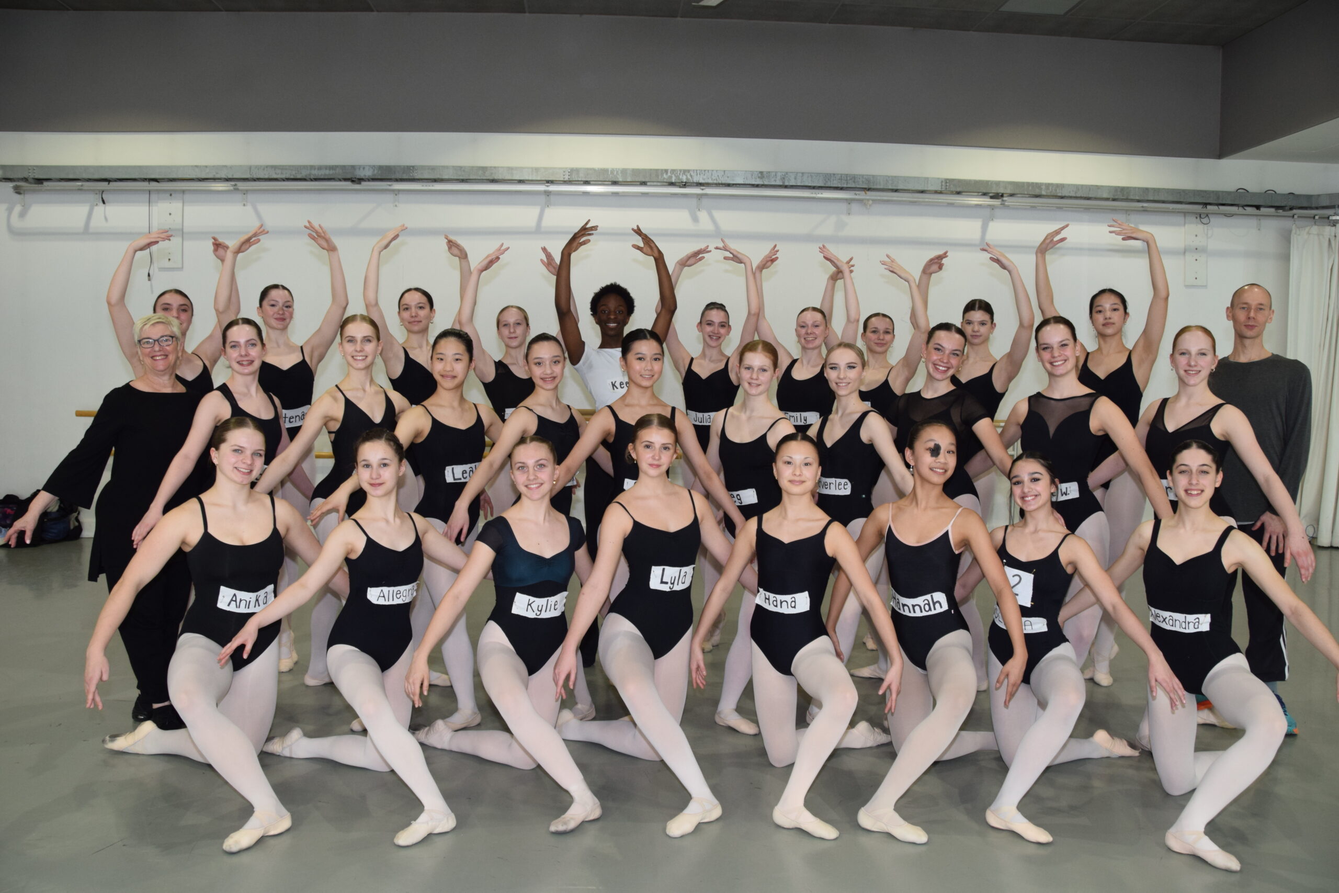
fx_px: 1004
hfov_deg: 67.4
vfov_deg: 47.9
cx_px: 670
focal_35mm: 27
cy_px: 446
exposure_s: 1/125
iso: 800
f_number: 5.6
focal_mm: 18
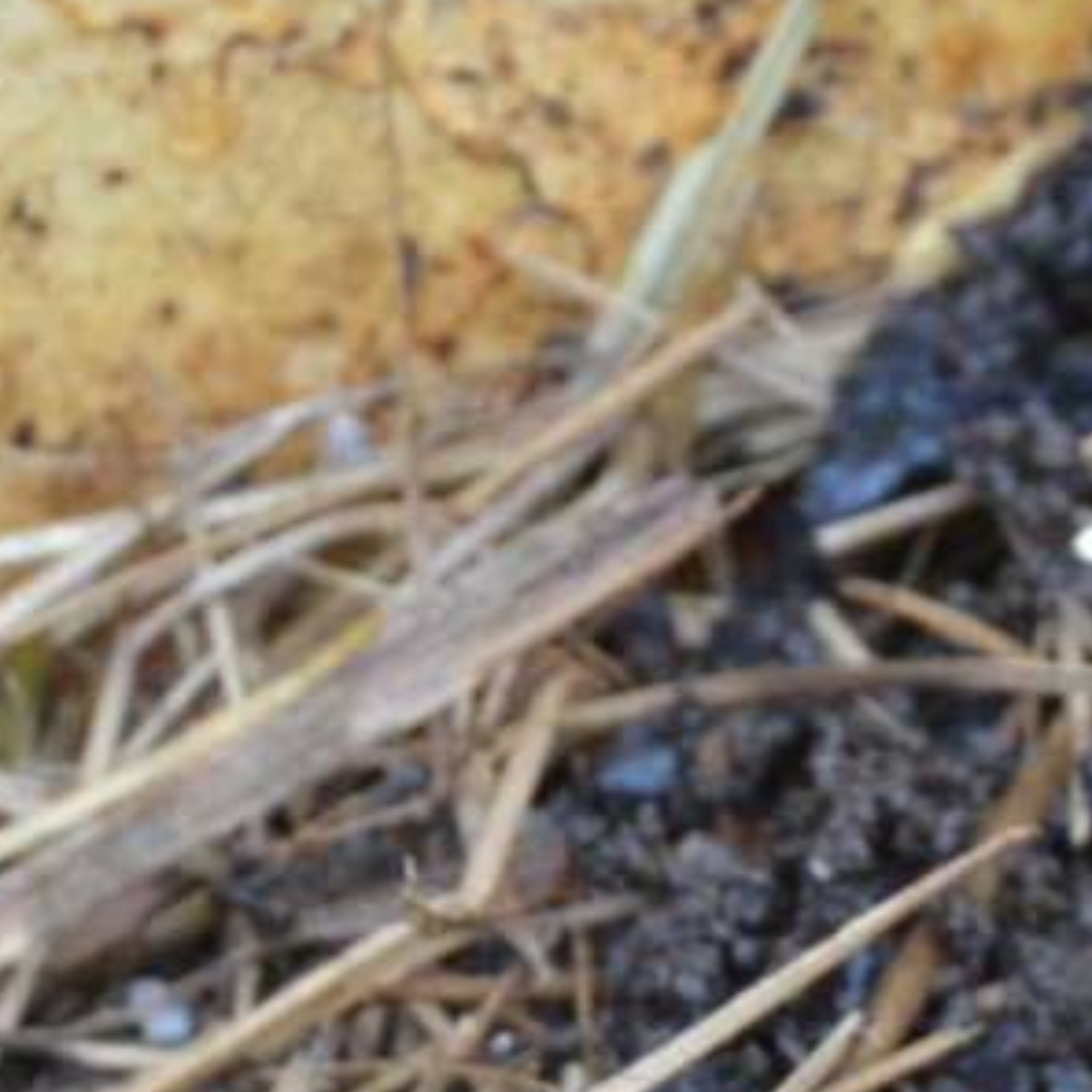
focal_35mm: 606
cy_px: 2164
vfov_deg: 2.9
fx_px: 21617
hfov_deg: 2.8
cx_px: 3929
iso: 640
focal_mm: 55
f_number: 5.6
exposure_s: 1/60
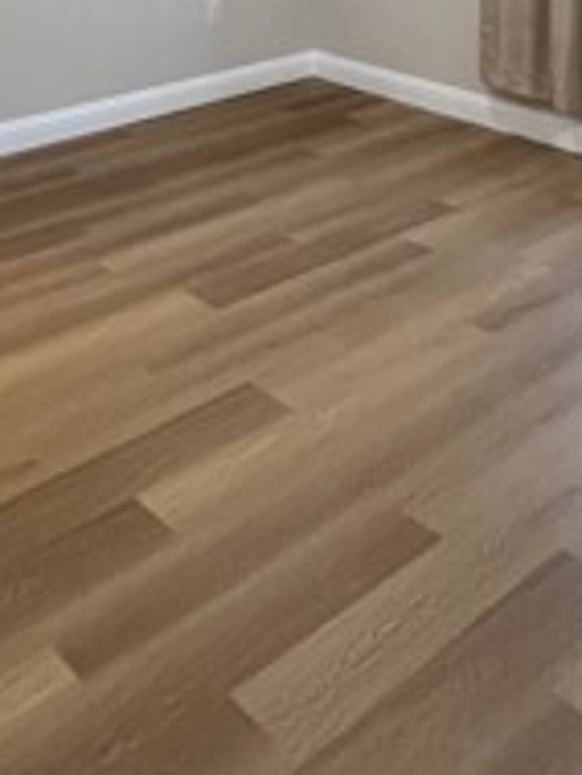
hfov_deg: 32.7
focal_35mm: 44
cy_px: -226
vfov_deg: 32.5
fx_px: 985
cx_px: 213
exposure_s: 1/120
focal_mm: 1.57
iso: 200
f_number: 1.8
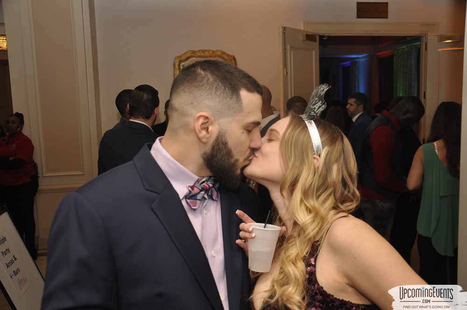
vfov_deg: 39.9
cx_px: 234
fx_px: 428
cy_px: 155
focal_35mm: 33
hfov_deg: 57.3
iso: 400
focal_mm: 22
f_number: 5
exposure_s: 1/60
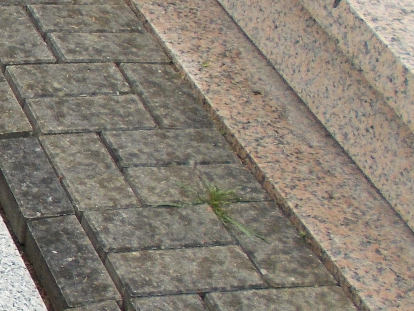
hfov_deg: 14.4
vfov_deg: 12.8
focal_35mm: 116
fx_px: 1387
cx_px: -386
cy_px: 150
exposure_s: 1/250
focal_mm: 4.6
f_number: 3.2
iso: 80
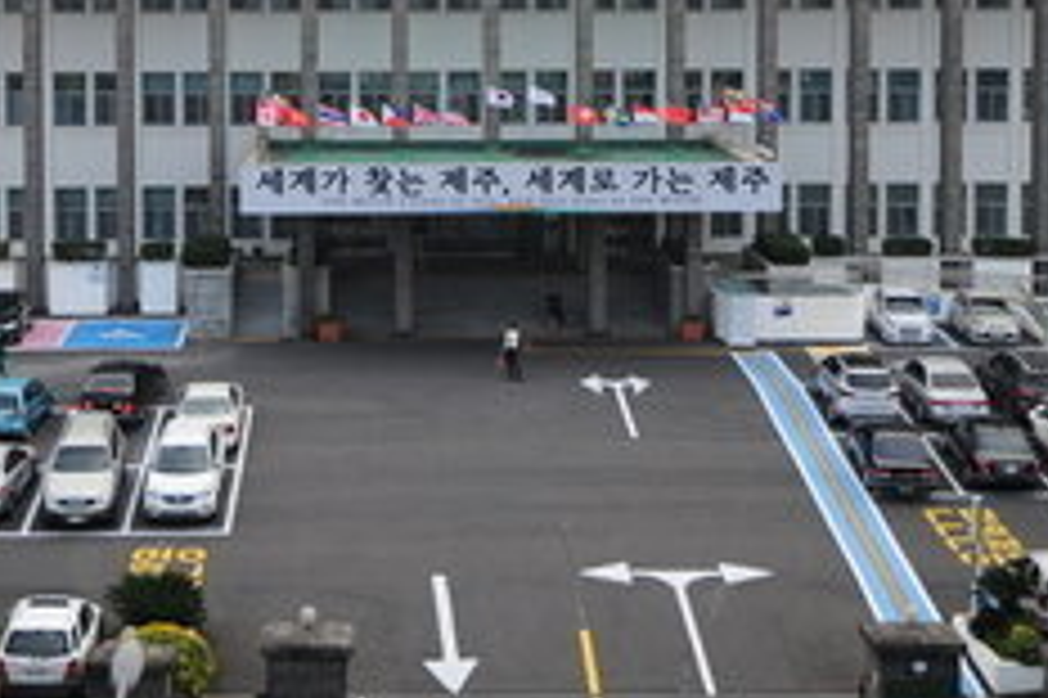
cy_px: 101
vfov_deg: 16.1
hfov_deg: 24.1
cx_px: 387
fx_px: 2444
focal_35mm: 84
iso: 320
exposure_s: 1/640
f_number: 4
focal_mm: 35
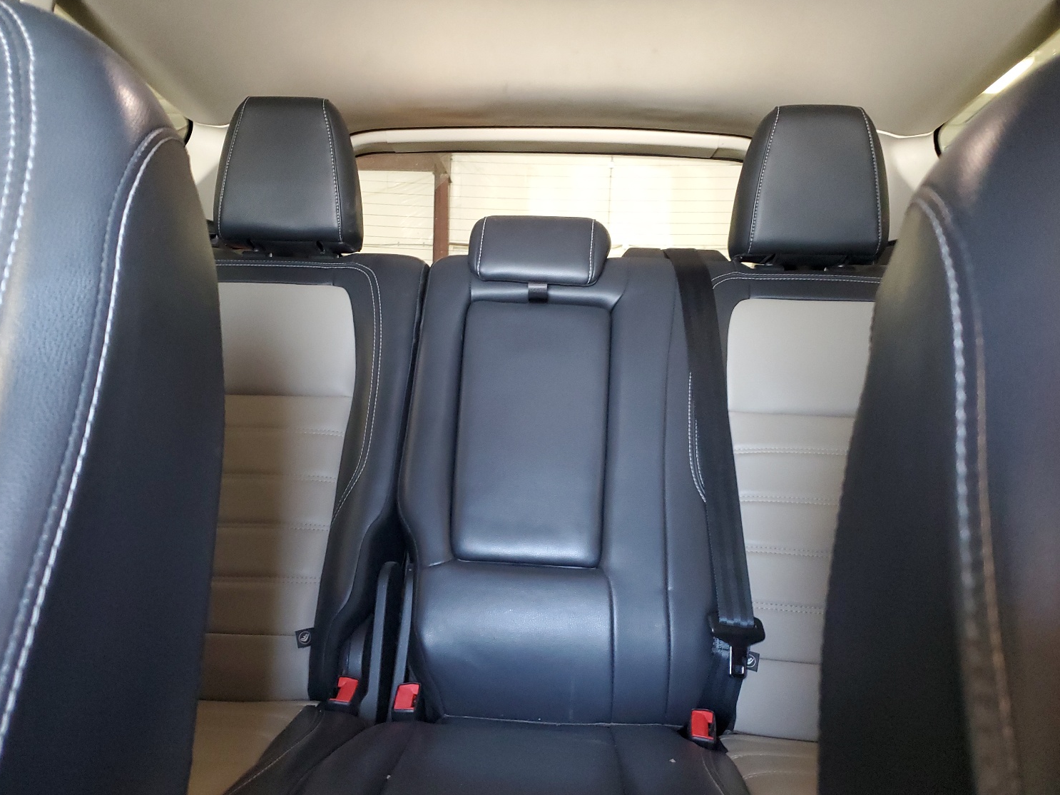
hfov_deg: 63.4
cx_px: 491
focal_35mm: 28
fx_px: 857
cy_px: 402
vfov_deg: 49.7
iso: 314
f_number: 1.5
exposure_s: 1/40
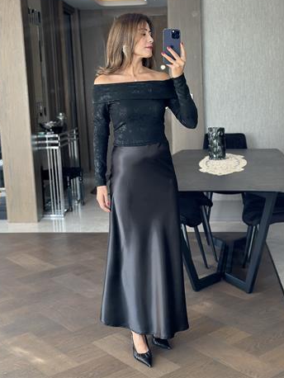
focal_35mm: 53
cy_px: 170
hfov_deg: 27.5
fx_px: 579
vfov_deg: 36.1
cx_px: 145
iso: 125
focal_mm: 6.86
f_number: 1.78
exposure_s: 1/80
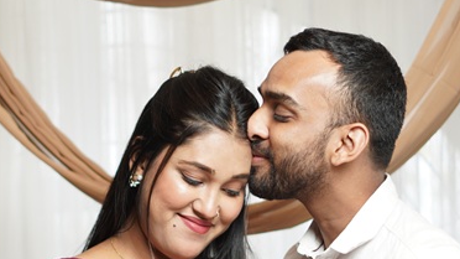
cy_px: 229
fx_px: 2049
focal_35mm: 168
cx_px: 179
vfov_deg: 7.2
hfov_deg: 12.8
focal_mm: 50
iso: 200
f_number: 1.8
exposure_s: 1/200
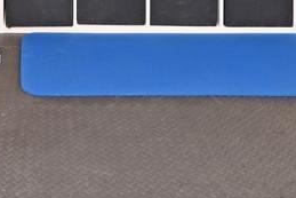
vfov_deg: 13.6
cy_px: -233
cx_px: 22
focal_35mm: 81
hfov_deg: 24.2
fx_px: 666
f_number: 4
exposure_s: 1/60
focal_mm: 14
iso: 900
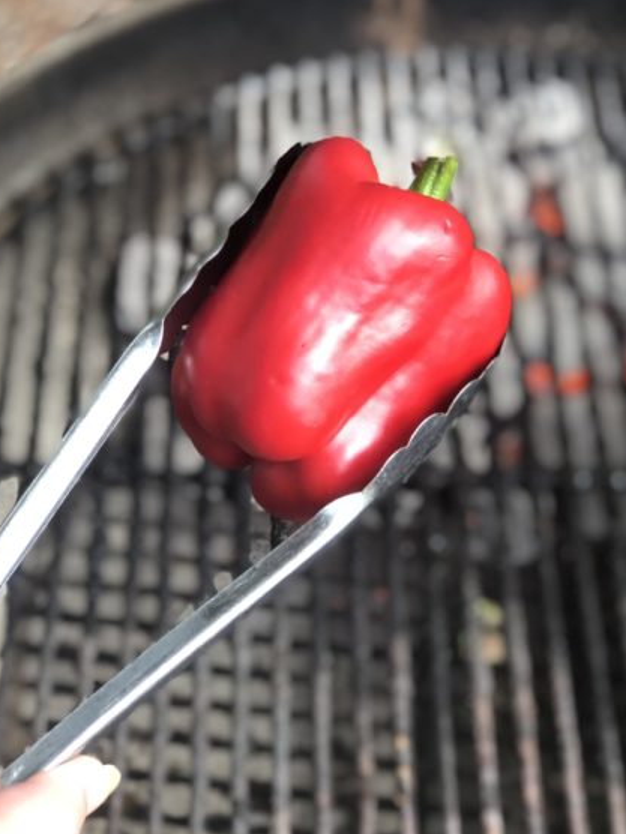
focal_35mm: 82
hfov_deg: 18.0
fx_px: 1977
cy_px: 309
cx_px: 308
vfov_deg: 23.8
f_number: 2.8
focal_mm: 6.6
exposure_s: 1/30
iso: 40
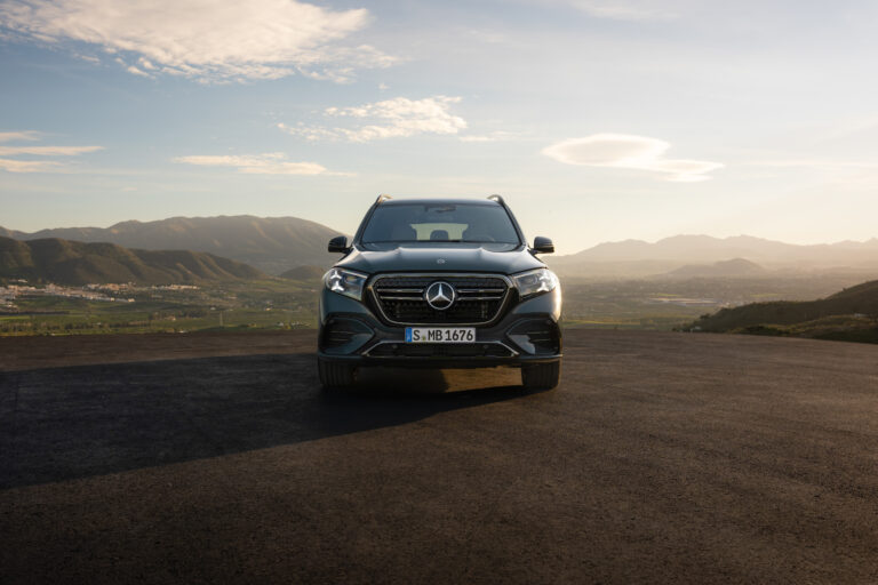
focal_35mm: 35
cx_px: 439
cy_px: 292
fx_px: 854
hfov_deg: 54.4
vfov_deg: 37.9
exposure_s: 1/250
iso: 100
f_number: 5
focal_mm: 35
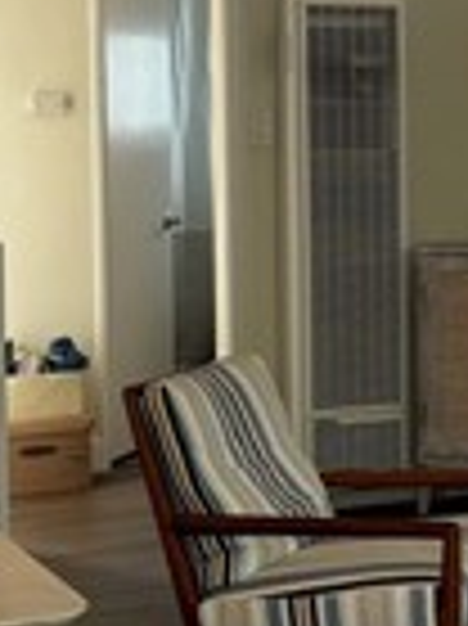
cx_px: 572
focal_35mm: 120
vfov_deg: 16.4
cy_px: 252
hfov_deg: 12.0
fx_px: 2166
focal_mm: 5.96
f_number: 1.6
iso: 160
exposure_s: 1/60
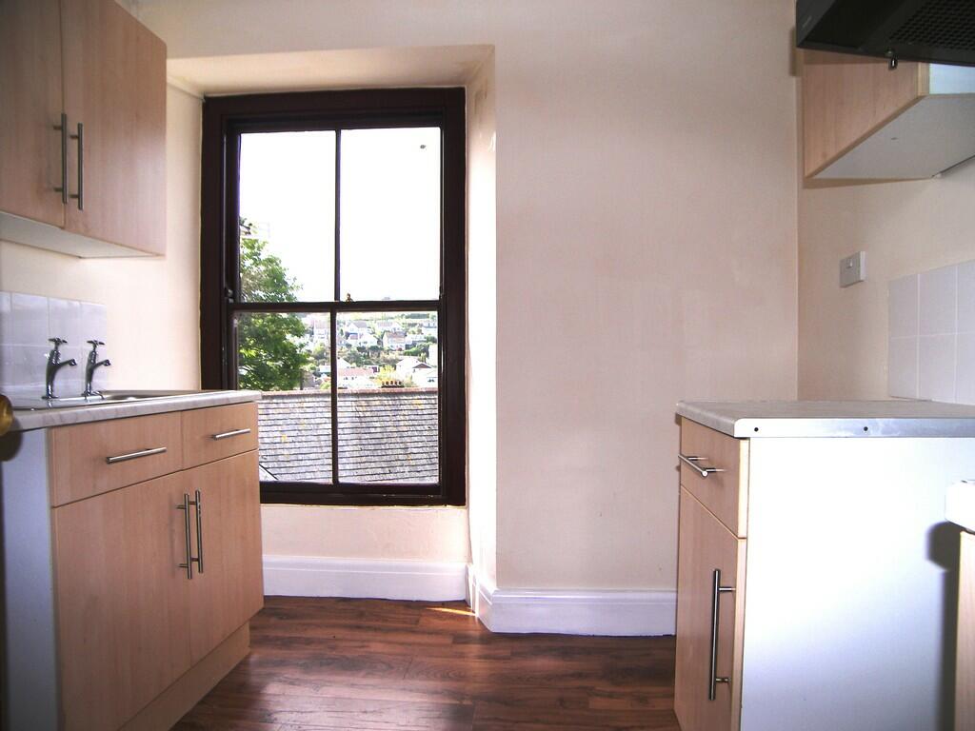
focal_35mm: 28
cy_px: 366
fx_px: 789
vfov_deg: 49.7
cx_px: 488
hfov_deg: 63.4
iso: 50
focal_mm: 5.9
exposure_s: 1/400
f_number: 2.8
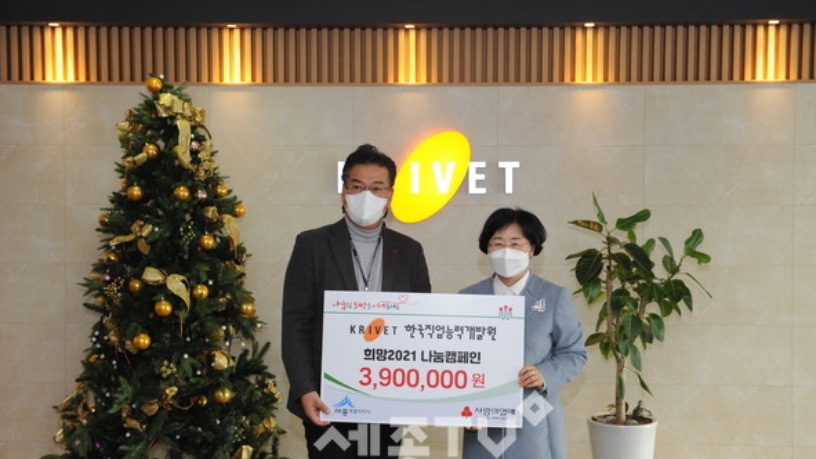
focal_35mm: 51
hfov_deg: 40.6
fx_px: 1103
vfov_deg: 23.5
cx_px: 413
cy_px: 232
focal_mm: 48
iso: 800
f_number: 4.5
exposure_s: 1/60
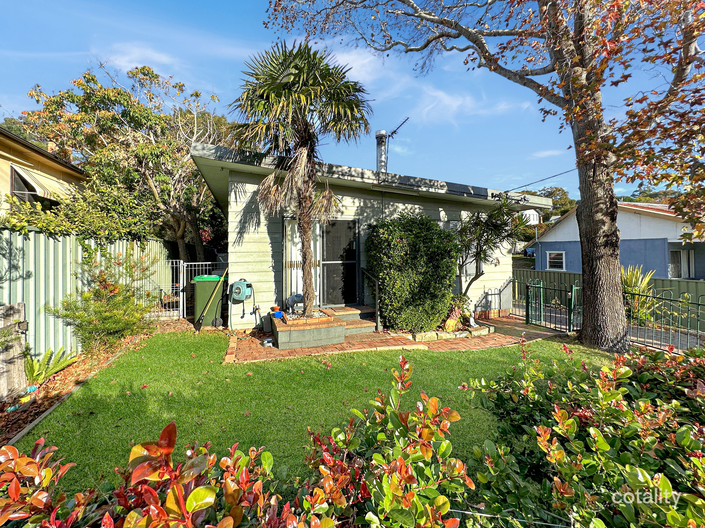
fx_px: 285
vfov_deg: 85.7
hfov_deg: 102.1
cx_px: 352
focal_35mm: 14
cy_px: 264
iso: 40
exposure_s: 1/1114
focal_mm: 2.22
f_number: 2.2
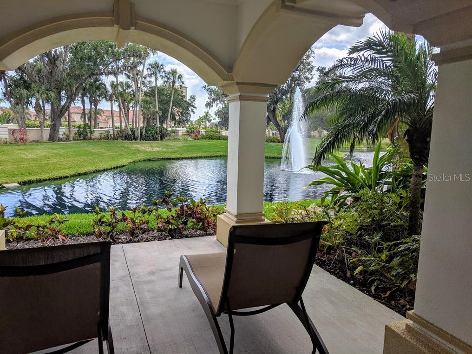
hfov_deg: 67.3
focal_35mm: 26
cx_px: 236
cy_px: 177
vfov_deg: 53.1
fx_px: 355
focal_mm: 4.67
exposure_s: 1/1825
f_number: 2
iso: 44
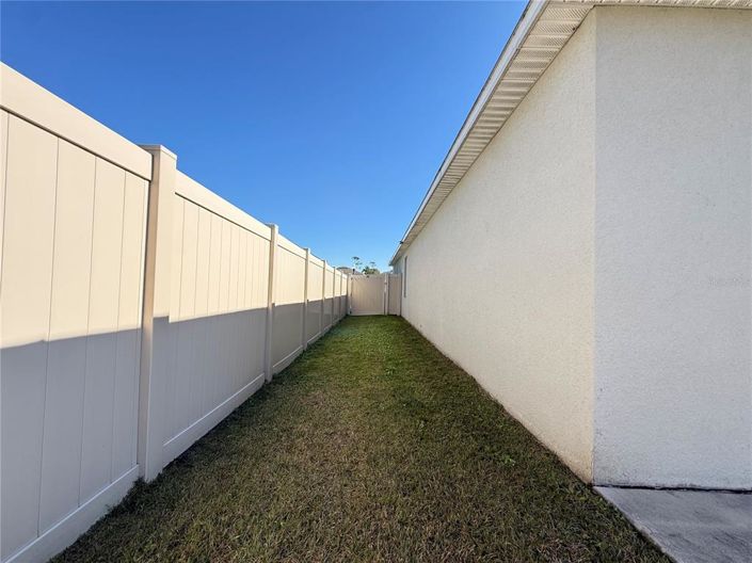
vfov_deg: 85.6
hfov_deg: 102.1
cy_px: 282
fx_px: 304
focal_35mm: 14
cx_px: 376
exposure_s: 1/1001
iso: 50
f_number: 2.2
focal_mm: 2.22
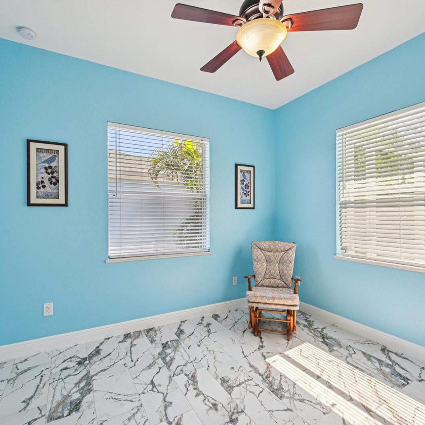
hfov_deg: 80.7
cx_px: 206
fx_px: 250
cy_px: 212
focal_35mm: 18
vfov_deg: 80.7
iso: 400
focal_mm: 14
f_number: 8
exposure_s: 1/125
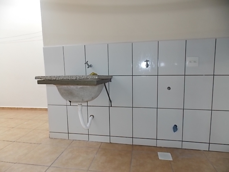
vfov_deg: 58.9
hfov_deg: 73.9
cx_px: 114
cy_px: 86
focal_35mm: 23
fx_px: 152
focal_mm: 4
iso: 80
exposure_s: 1/100
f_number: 3.1
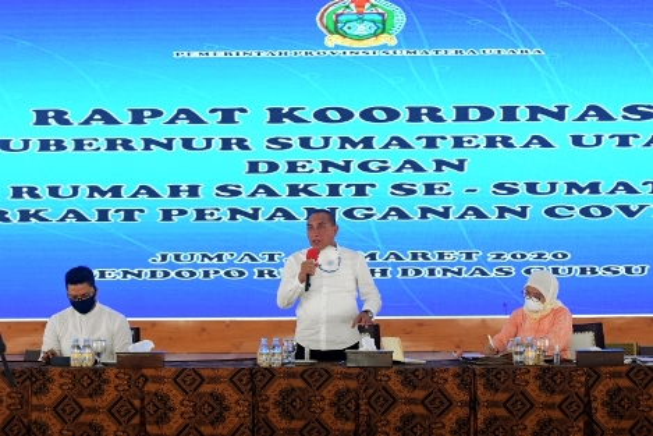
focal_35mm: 123
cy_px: 218
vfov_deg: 11.2
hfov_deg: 16.6
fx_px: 2232
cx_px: 326
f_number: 5
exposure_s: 1/100
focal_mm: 82
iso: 2000
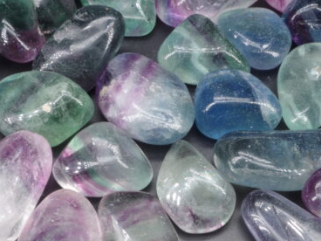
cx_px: 180
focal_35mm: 61
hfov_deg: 31.6
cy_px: 129
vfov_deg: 24.0
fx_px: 566
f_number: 4
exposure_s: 1/1.25
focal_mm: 26.25
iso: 100
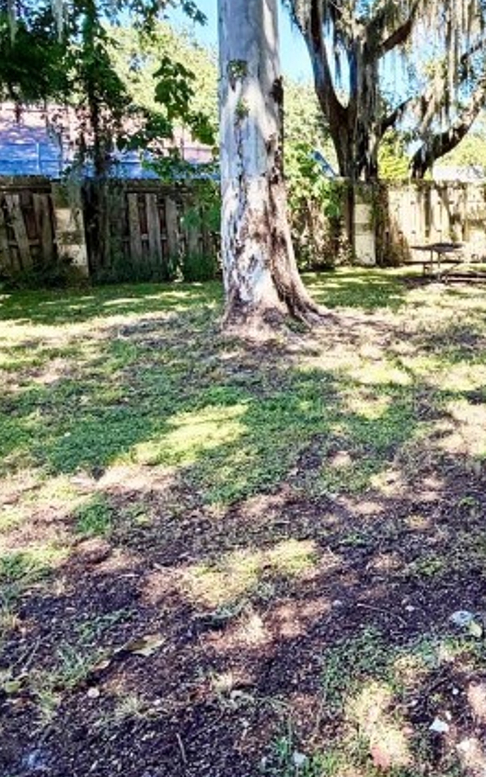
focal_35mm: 36
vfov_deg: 53.5
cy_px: 304
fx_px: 762
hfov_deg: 30.5
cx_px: 571
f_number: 2.2
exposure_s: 1/224
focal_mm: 2.22
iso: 50
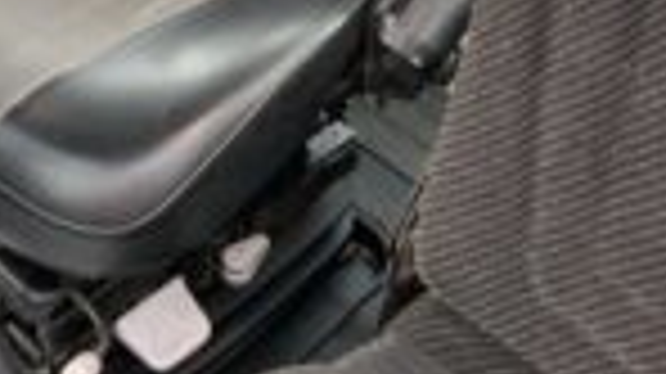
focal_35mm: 77
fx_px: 1359
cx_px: 144
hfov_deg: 27.1
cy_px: -158
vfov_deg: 14.7
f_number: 1.8
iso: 64
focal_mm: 3
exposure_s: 1/61
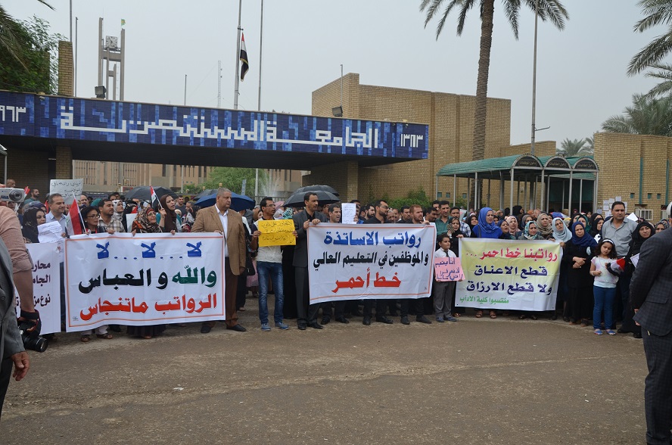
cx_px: 336
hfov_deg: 53.2
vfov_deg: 36.7
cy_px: 222
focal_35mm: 36
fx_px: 671
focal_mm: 24
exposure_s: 1/160
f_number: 6.3
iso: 200
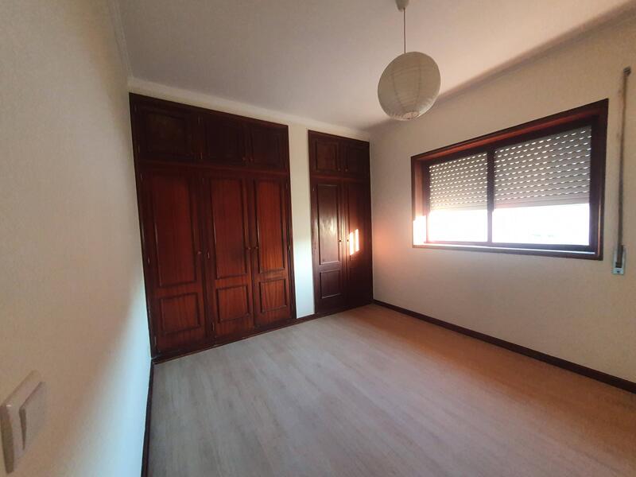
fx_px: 239
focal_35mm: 13
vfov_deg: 89.9
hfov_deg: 106.2
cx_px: 318
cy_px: 238
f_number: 2.2
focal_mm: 1.8
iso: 320
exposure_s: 1/33
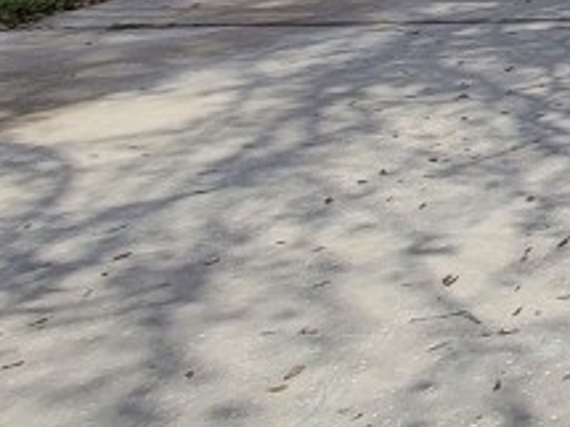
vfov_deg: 18.9
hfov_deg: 16.9
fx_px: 1020
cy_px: -316
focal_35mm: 62
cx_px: 1265
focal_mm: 2.2
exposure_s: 1/1449
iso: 50
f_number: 2.2
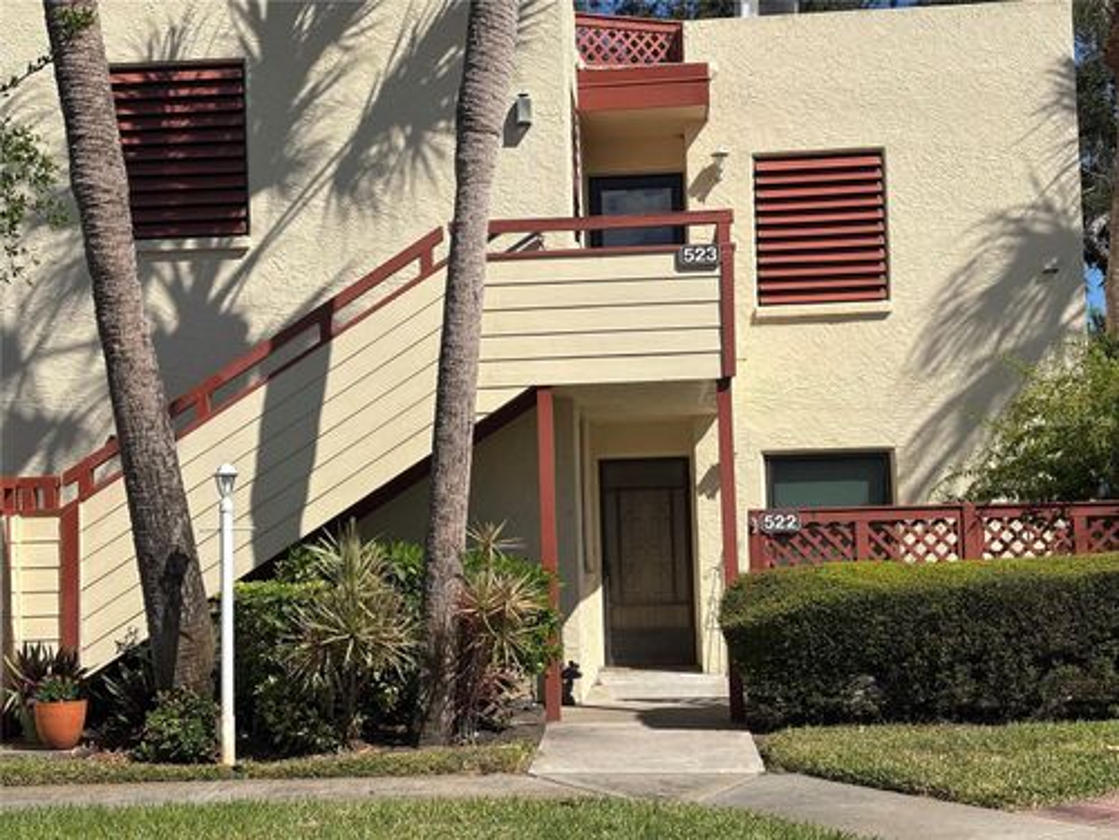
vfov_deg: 28.0
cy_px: 420
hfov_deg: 36.8
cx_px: 560
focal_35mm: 52
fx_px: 1681
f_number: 1.6
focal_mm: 5.96
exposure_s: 1/4425
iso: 40
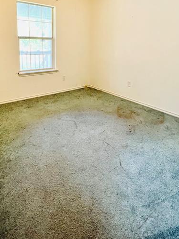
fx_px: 138
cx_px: 68
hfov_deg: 65.1
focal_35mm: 20
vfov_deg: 76.8
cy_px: 65
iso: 125
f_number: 1.8
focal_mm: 1.57
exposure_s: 1/60
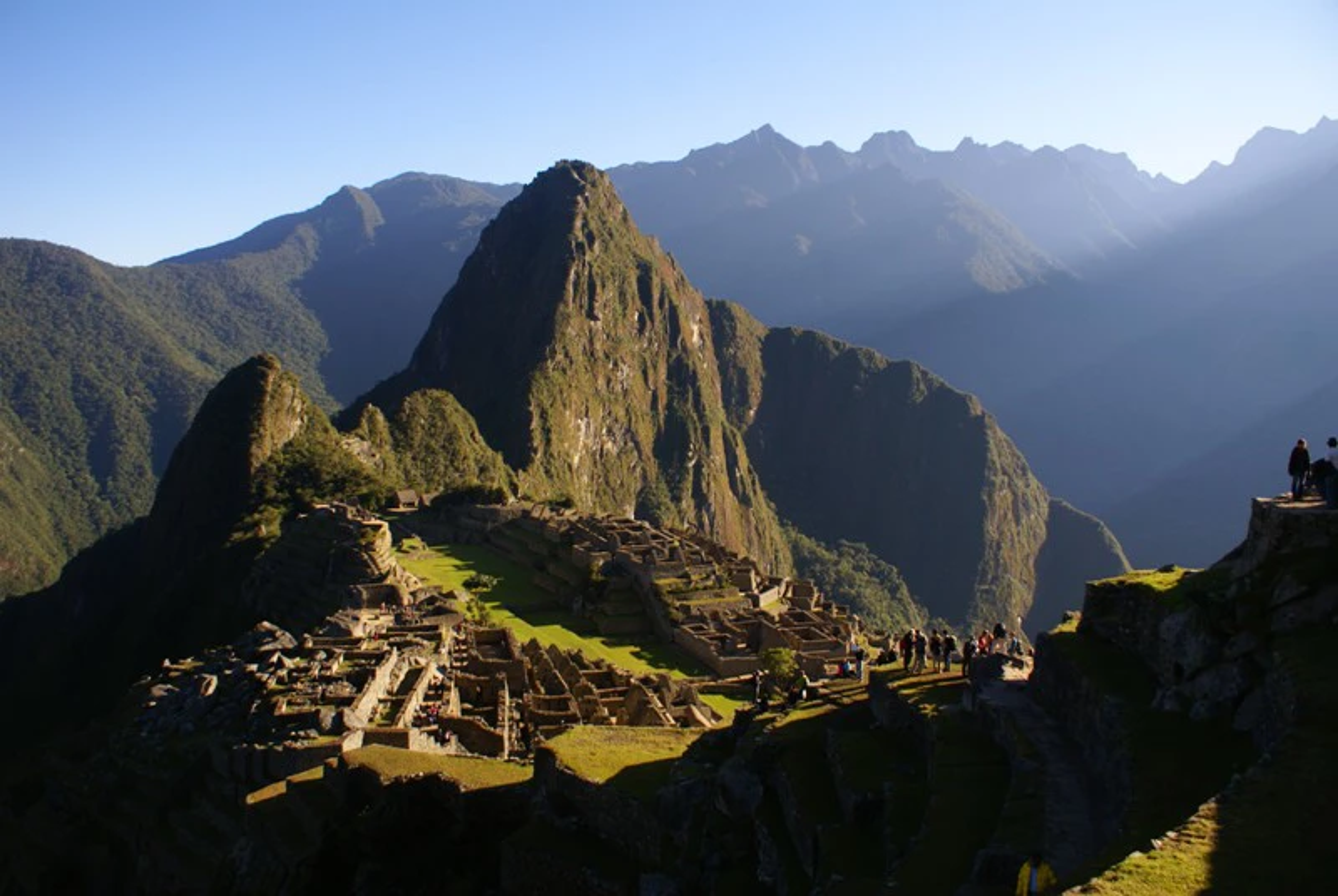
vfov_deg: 48.1
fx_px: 1005
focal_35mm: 27
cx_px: 669
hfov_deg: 67.3
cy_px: 448
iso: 100
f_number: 4
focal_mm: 18
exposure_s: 1/500
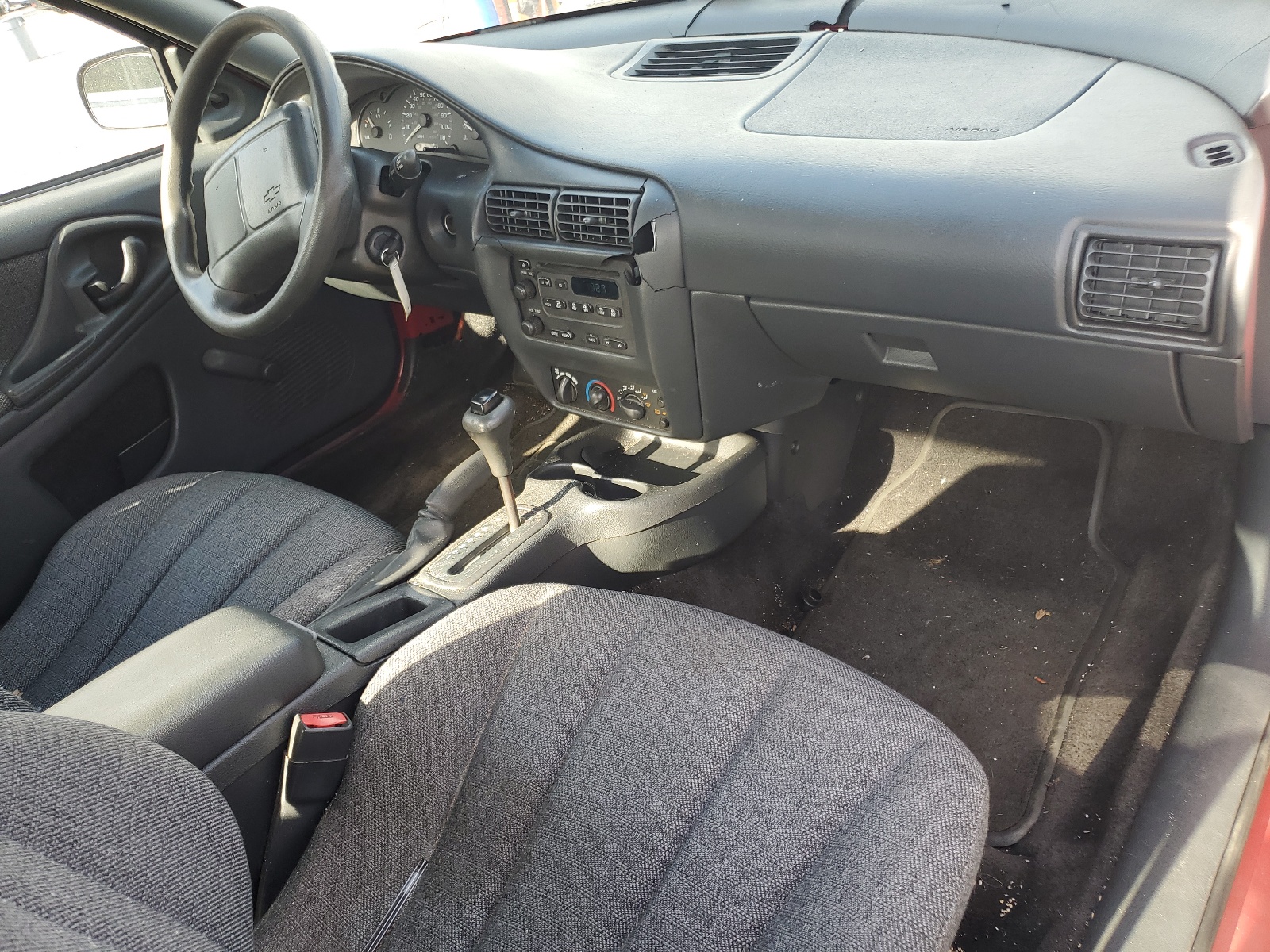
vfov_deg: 53.1
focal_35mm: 26
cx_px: 635
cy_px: 476
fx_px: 954
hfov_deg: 67.3
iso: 50
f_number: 1.5
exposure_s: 1/147
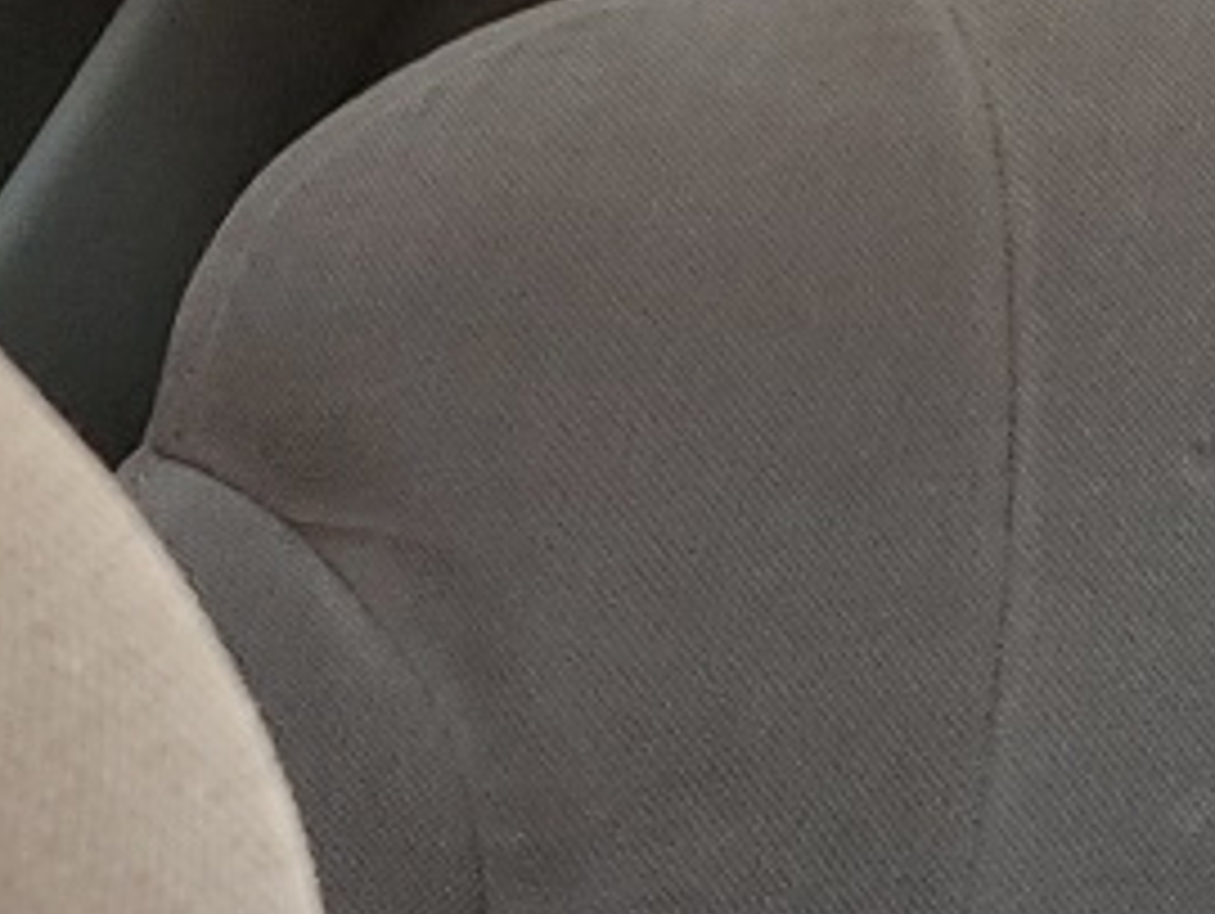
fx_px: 5410
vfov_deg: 9.4
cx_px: 3082
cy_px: -518
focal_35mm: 154
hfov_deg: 10.6
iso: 58
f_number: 1.5
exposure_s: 1/60.2
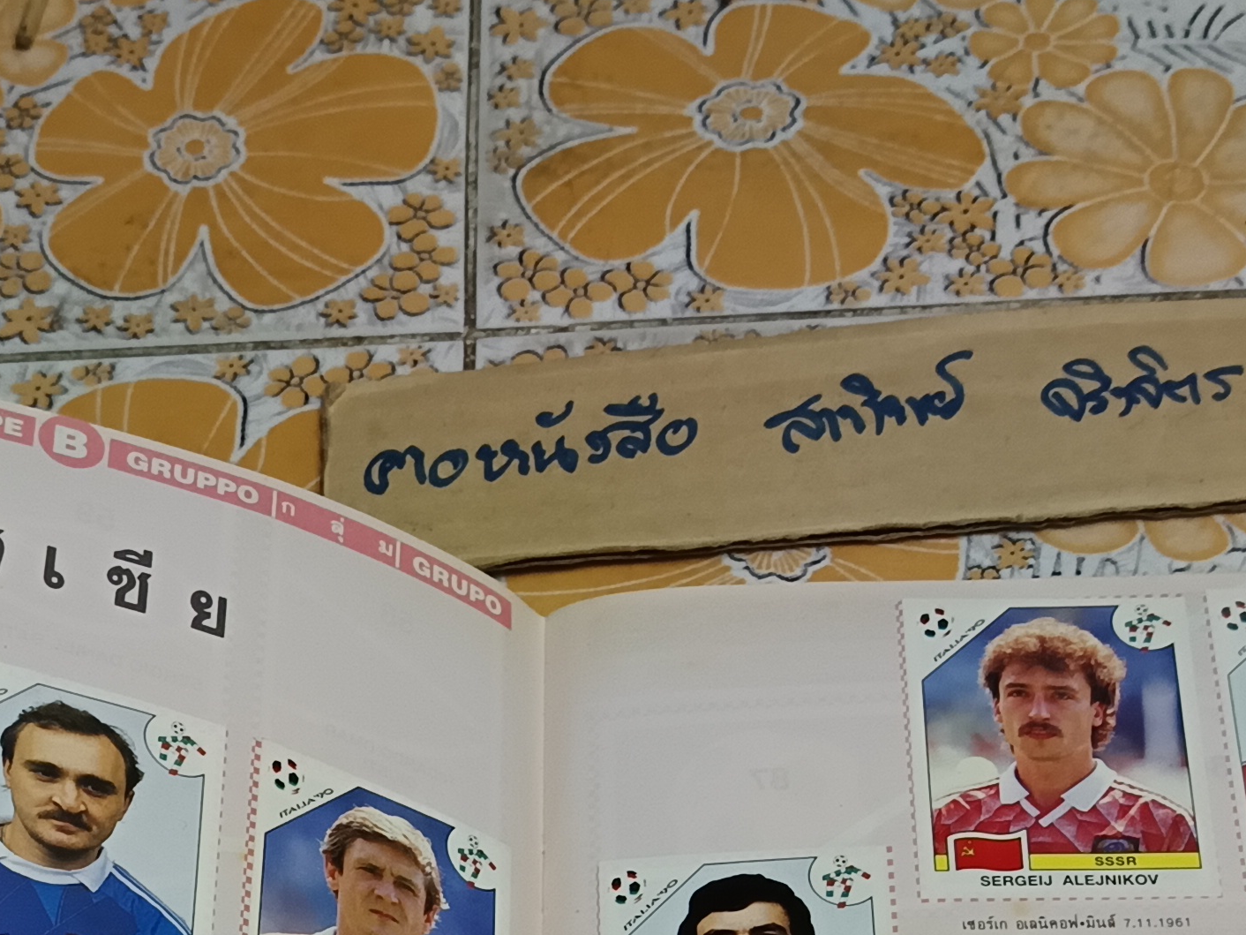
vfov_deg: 20.0
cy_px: 1180
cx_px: 532
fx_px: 2448
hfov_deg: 28.5
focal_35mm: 68
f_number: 1.7
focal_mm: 5.31
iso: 985
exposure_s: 1/50
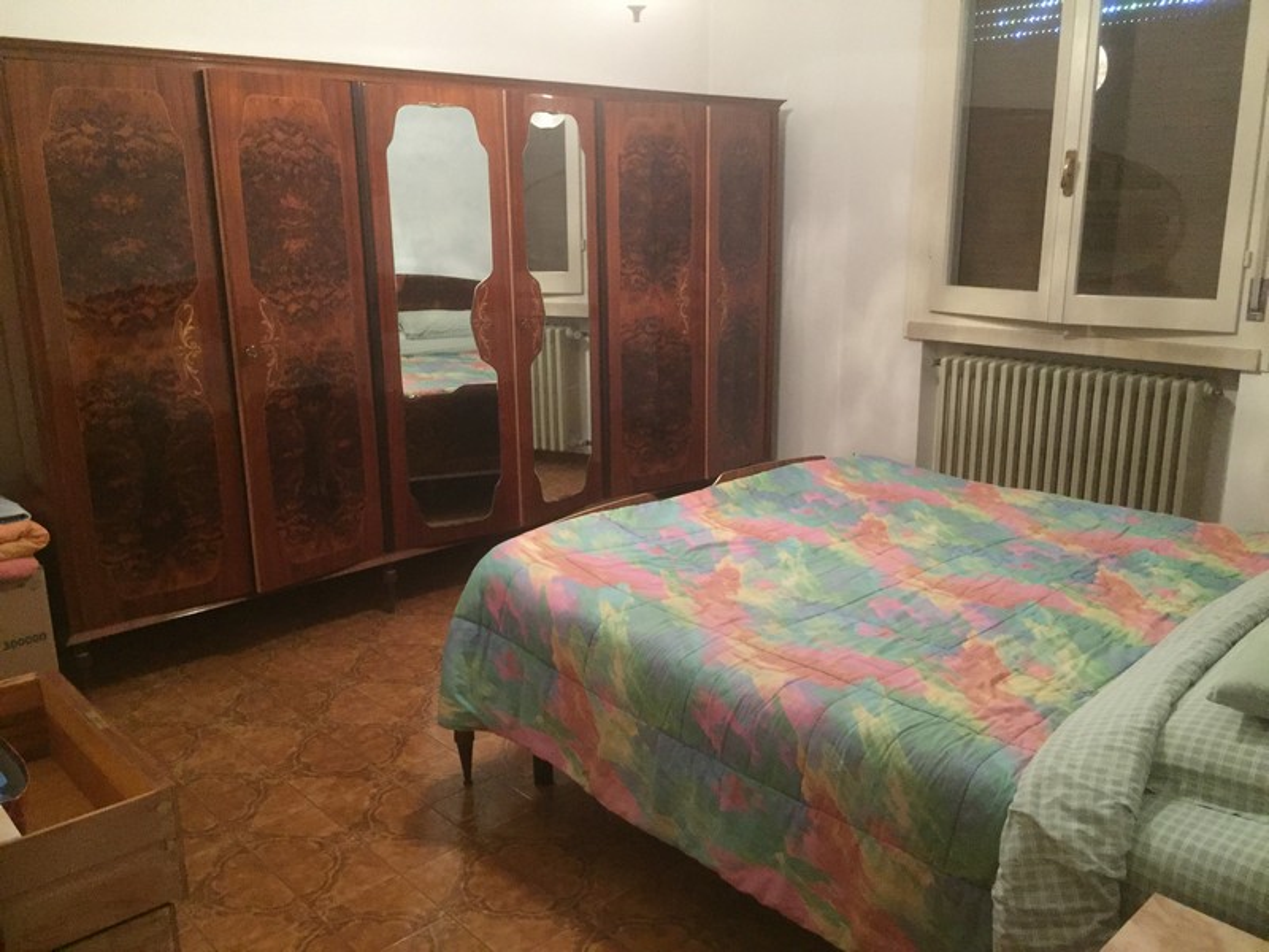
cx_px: 634
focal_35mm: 29
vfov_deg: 48.2
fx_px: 1063
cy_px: 476
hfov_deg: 61.7
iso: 400
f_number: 2.2
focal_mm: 4.15
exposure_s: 1/17
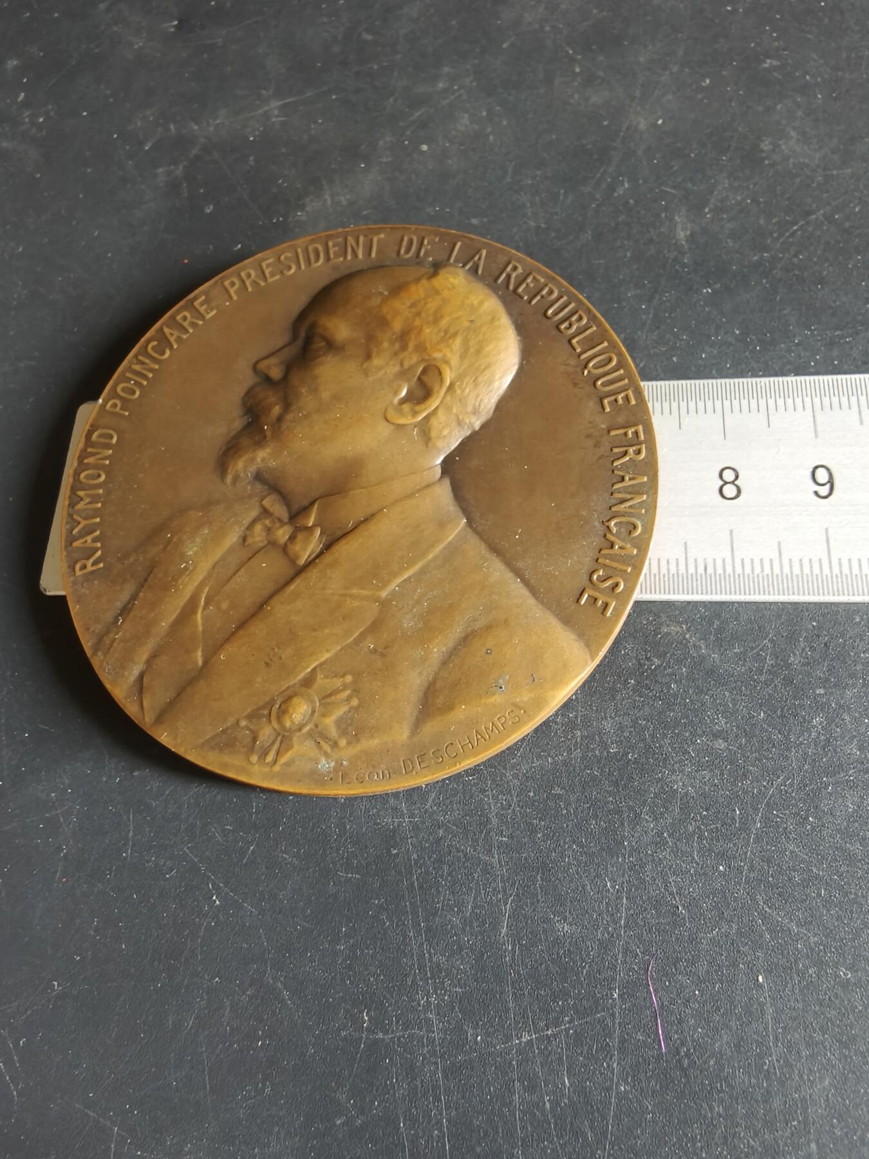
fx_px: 770
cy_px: 580
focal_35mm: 23
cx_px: 434
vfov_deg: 73.9
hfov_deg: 58.9
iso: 800
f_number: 2
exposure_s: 1/33.3
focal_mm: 2.32
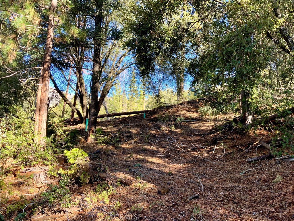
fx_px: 246
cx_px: 147
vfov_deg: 48.2
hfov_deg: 61.7
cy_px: 110
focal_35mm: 29
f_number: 1.8
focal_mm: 3
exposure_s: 1/122
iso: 20
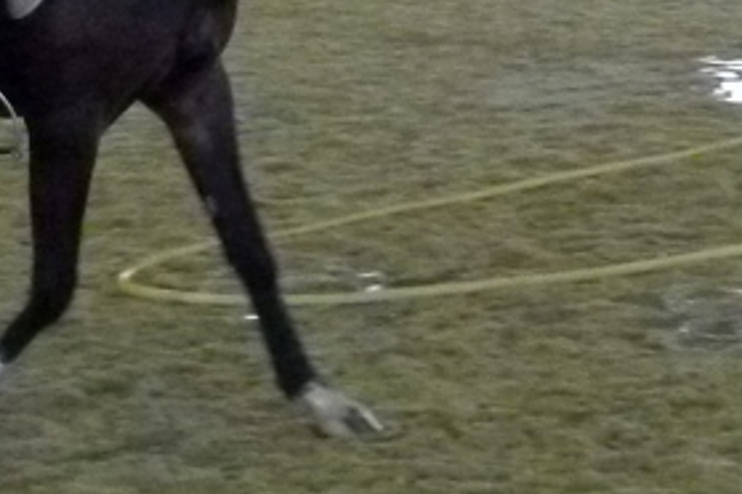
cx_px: 133
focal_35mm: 110
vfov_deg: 12.1
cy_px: -131
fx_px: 2267
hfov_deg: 18.4
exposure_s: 1/160
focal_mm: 6.3
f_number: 3.1
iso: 800
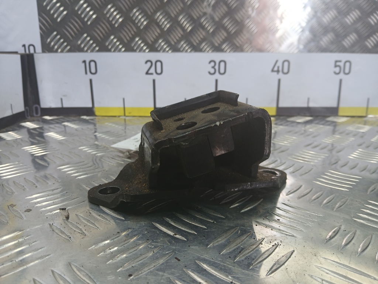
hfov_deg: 67.3
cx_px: 189
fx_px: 284
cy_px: 142
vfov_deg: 53.1
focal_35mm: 26
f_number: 1.8
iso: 32
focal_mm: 3.98
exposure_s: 1/50
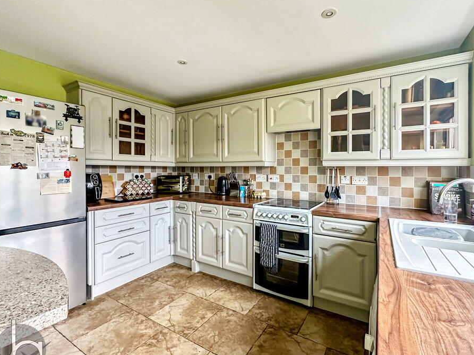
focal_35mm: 16
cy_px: 195
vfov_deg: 77.9
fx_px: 219
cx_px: 247
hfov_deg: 94.4
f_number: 2.2
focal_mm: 2.22
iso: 320
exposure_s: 1/90
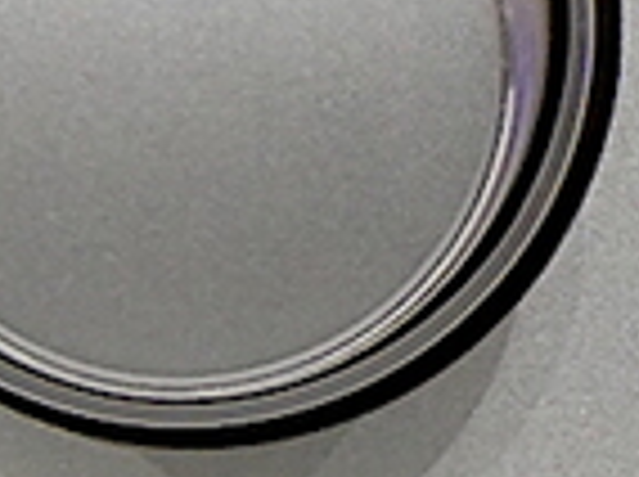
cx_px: 1022
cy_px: 81
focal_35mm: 717
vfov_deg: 2.1
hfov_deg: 2.8
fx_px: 13213
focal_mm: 19
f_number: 5.1
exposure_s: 1/10
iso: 200
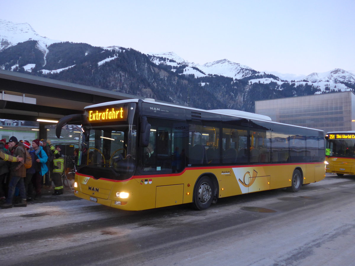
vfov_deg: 48.2
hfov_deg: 61.7
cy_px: 133
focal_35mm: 29
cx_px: 178
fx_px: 297
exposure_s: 1/60
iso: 320
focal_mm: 6
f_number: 2
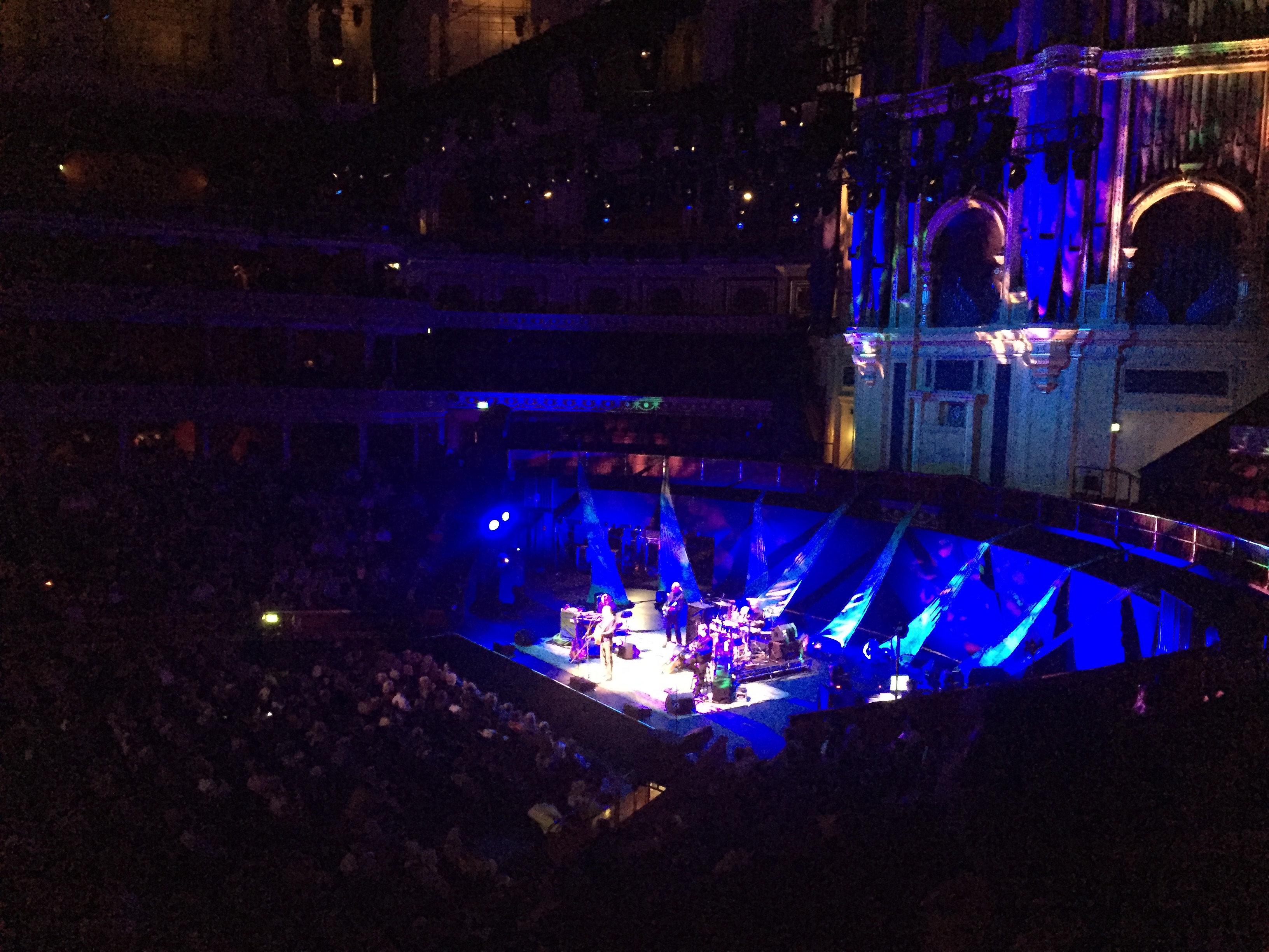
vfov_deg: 48.2
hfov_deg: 61.7
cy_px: 476
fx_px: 1063
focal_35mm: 29
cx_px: 634
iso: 2000
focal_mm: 4.15
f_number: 2.2
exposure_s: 1/17
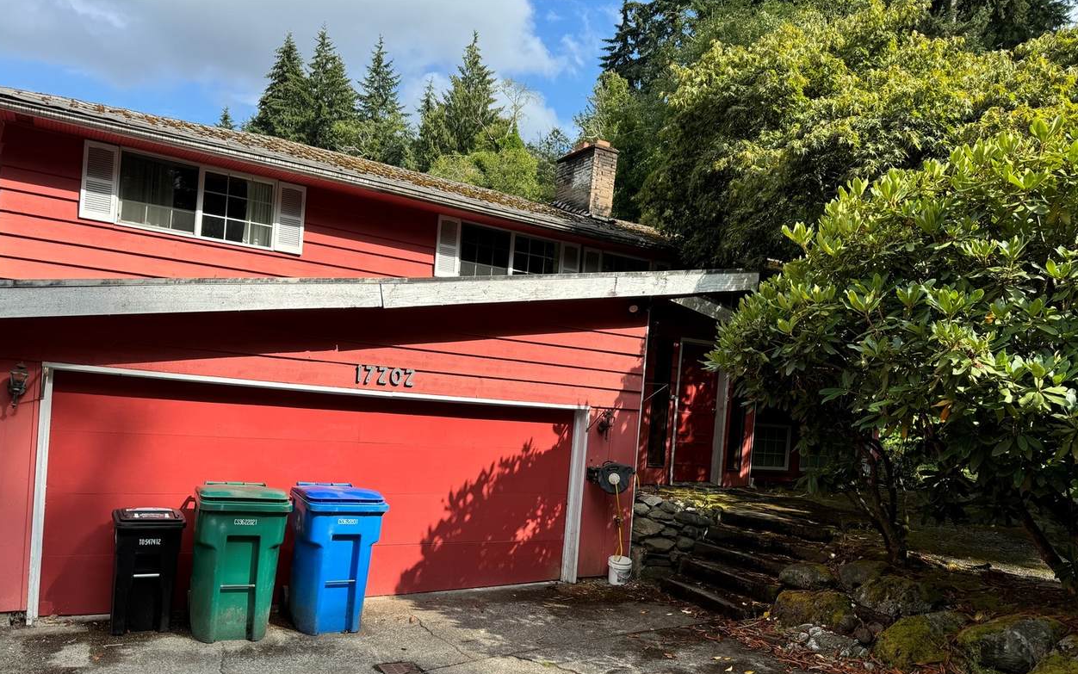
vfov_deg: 47.3
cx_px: 530
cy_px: 409
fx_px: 764
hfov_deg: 70.4
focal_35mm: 26
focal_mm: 6.76
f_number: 1.78
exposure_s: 1/2105
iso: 80
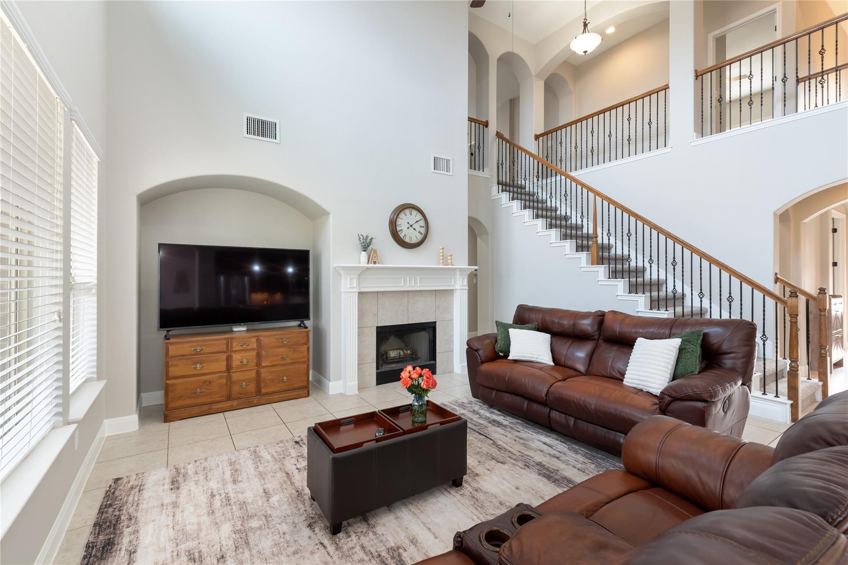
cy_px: 282
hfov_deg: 96.7
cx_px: 424
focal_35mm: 16
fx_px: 377
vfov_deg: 73.8
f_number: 8
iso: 400
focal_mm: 16
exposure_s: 1
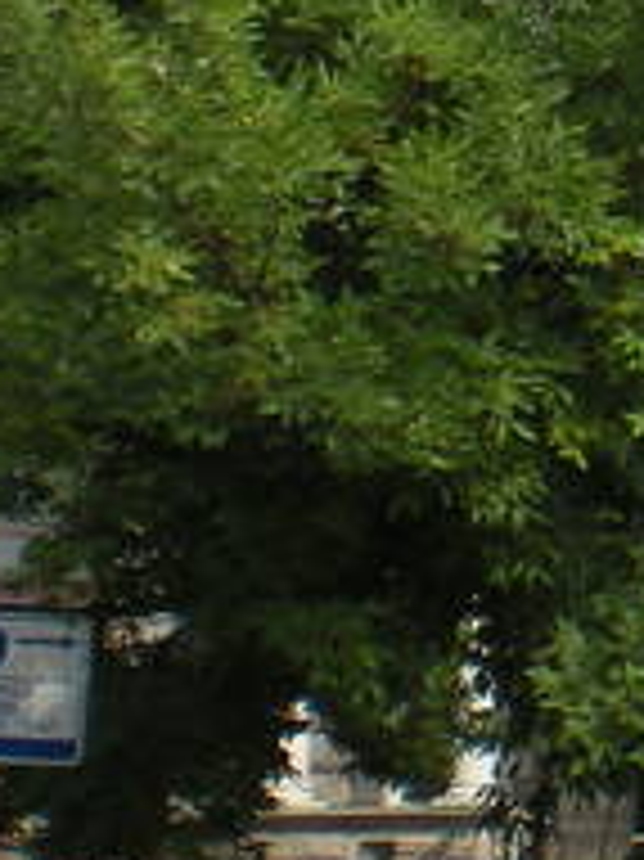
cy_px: 25
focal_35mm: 179
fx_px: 4445
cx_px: 1428
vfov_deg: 11.0
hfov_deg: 7.8
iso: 64
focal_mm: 6.3
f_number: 4.6
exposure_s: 1/164
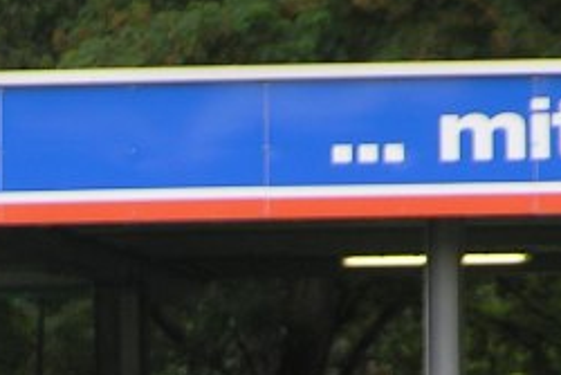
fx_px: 12255
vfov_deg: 1.7
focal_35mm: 786
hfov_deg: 2.6
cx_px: -29
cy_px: 667
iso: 50
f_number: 3.5
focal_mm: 36.1
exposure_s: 1/250
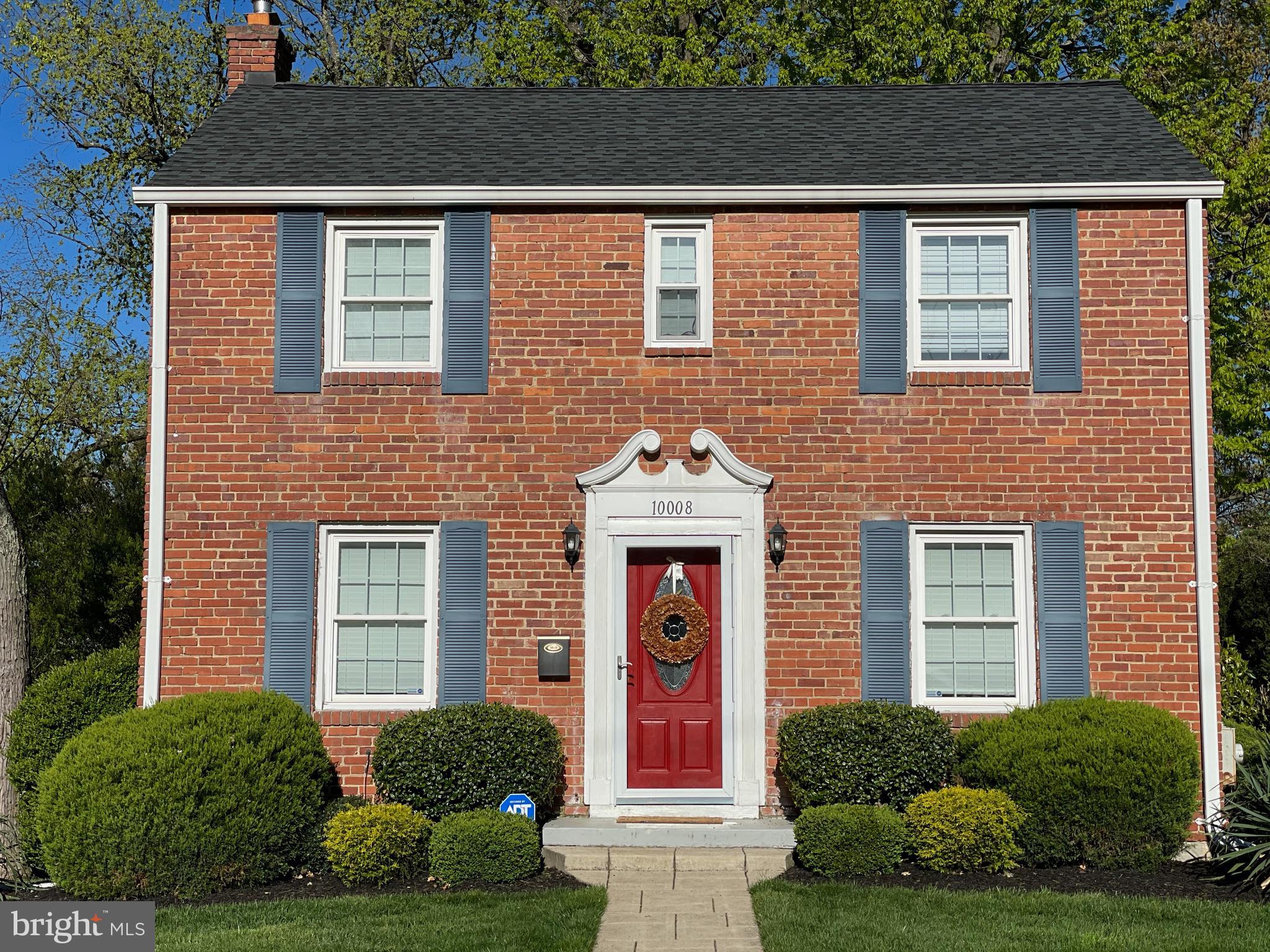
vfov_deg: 28.0
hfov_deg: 36.8
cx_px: 635
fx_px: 1908
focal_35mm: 52
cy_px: 476
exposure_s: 1/3690
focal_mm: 6
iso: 25
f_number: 2
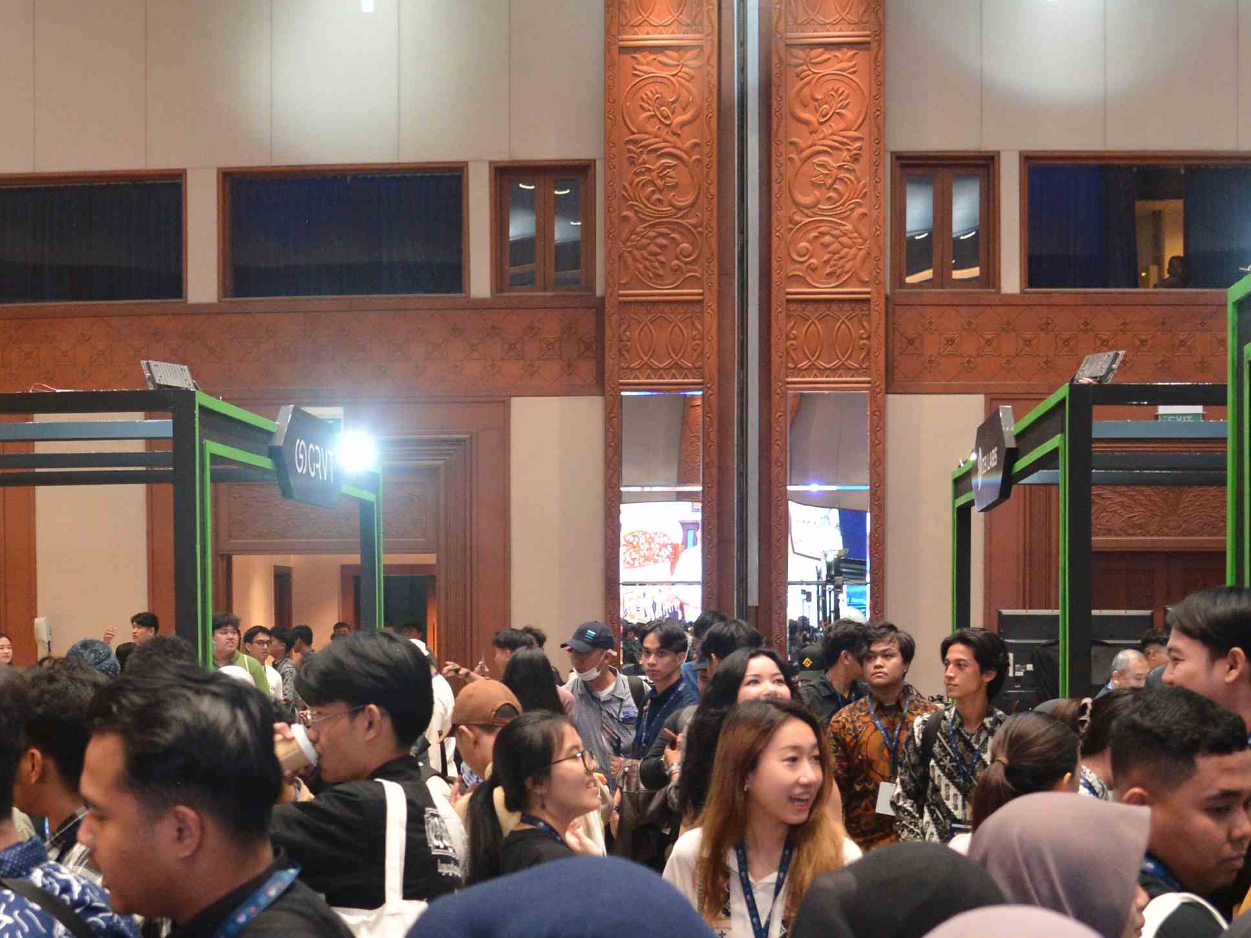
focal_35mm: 54
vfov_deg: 26.5
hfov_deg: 35.5
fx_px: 1952
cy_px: 756
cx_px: 648
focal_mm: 24
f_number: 4
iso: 2500
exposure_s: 1/100
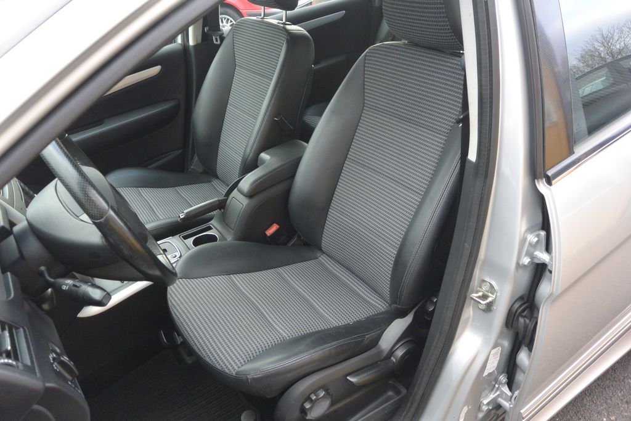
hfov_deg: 67.4
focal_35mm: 27
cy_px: 210
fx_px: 473
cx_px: 316
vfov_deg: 47.9
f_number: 3.5
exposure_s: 1/125
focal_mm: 10
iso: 280
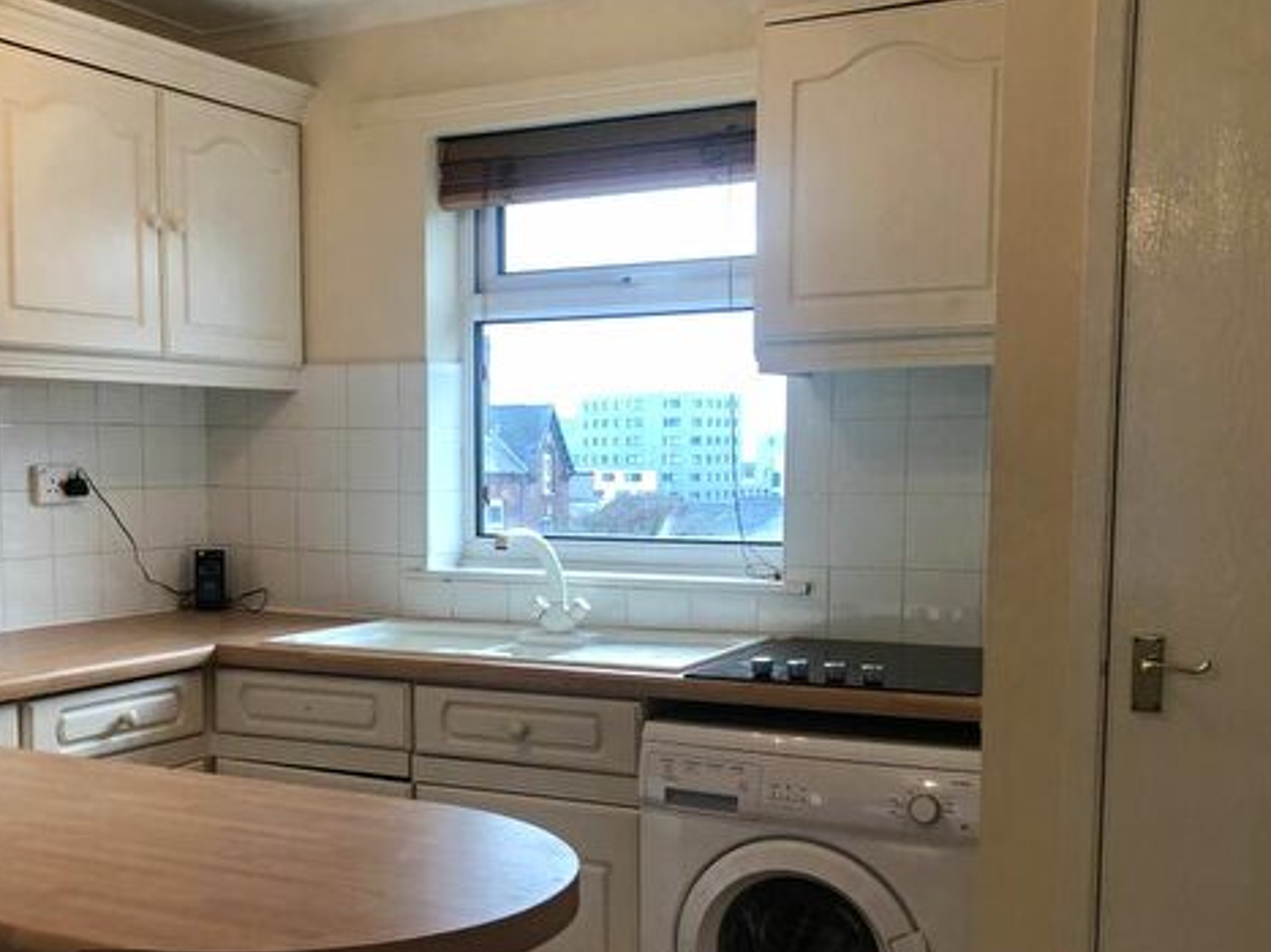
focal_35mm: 42
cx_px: 498
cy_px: 619
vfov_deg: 34.1
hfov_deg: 44.5
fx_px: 1542
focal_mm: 3.99
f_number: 1.8
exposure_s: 1/33
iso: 40
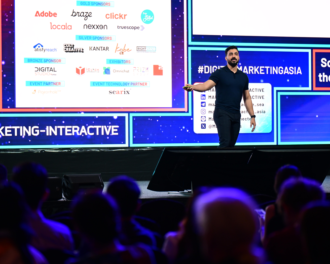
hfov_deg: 14.2
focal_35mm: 136
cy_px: 133
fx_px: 1328
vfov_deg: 11.4
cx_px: 156
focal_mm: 120
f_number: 2.8
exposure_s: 1/250
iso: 1000
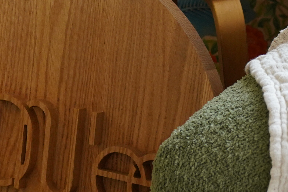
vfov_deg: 6.0
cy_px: 38
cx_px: 494
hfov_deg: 8.6
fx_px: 1840
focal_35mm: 230
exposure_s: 1/160
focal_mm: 60
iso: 1250
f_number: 5.6
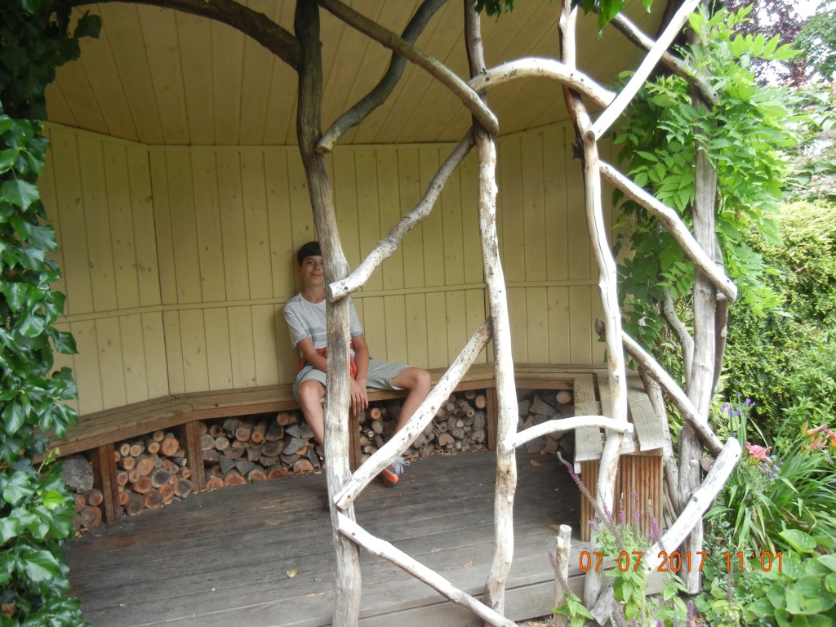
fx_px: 725
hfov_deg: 60.0
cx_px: 418
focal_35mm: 30
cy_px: 314
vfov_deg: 46.8
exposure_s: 1/60.8
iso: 160
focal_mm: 5.4
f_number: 3.5
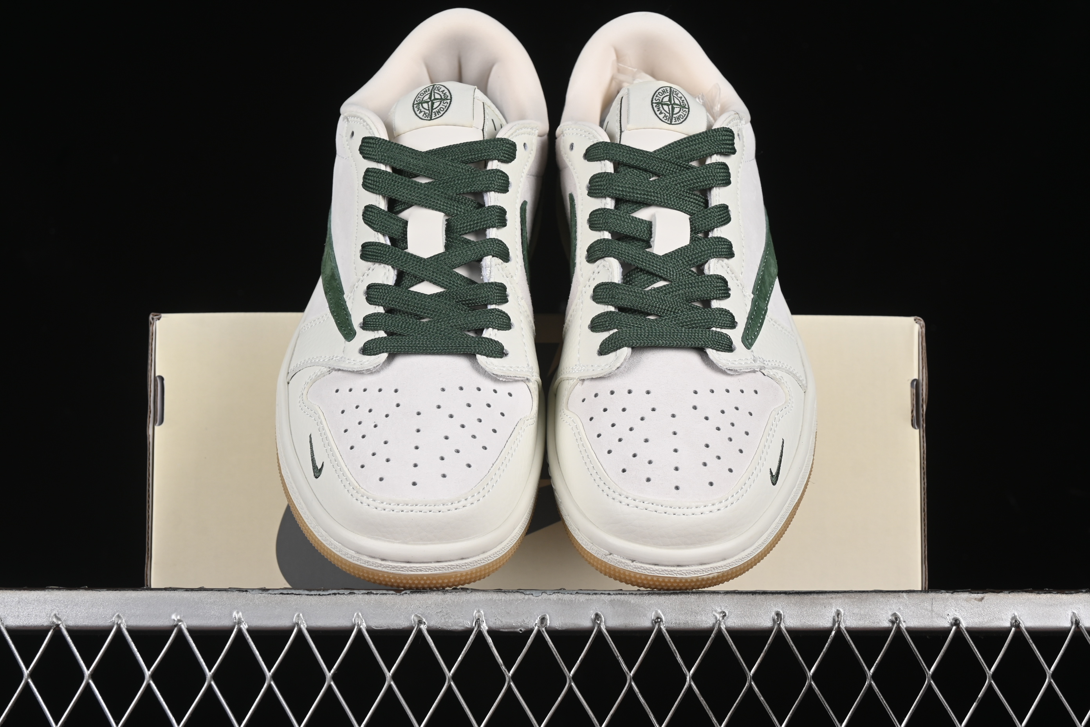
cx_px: 545
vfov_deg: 18.2
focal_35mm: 75
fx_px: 2271
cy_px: 364
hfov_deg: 27.0
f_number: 8
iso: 160
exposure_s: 1/80
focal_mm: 50
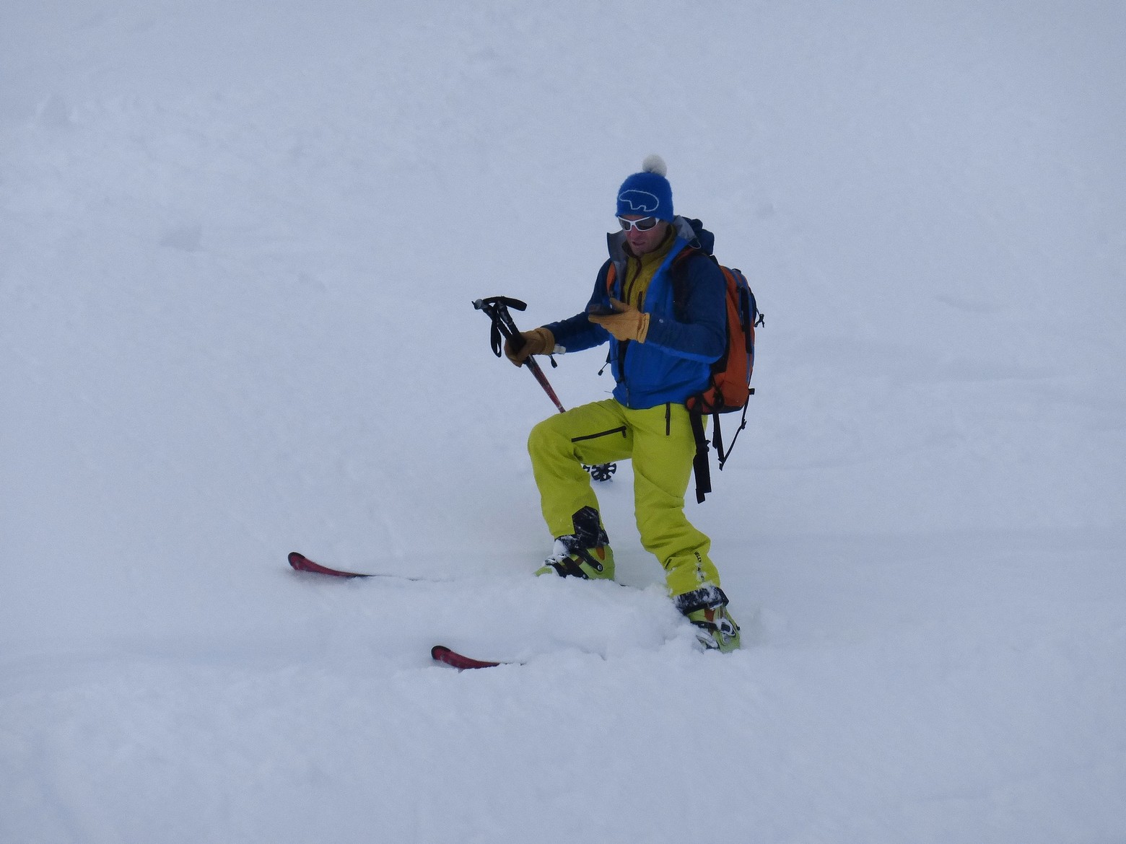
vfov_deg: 3.7
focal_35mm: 401
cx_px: 563
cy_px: 422
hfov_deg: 4.9
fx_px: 13044
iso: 100
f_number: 5.9
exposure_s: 1/1000
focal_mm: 65
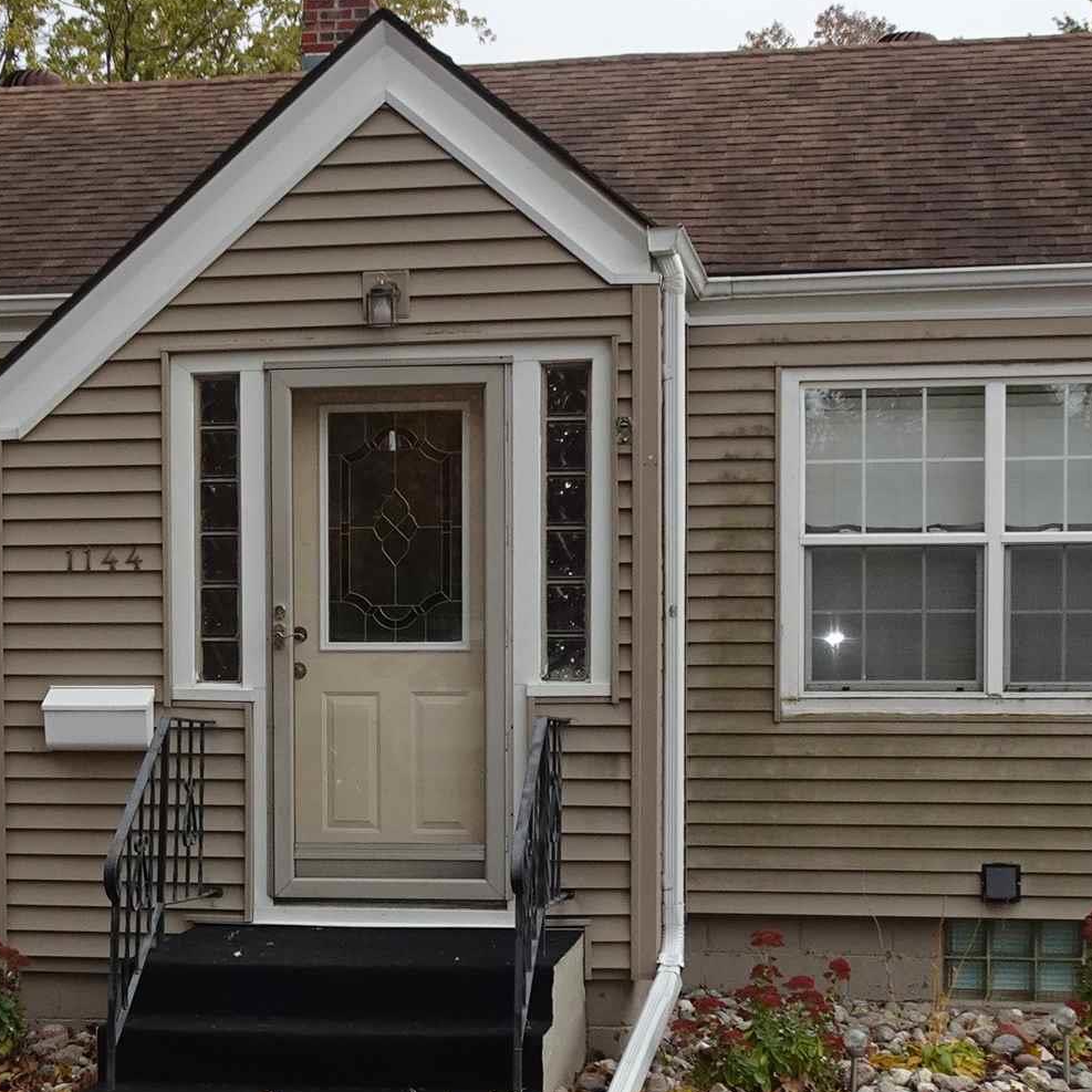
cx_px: 373
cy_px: 753
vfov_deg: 25.9
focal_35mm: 66
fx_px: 2356
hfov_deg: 26.0
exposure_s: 1/100
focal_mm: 4.25
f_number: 3.5
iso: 80
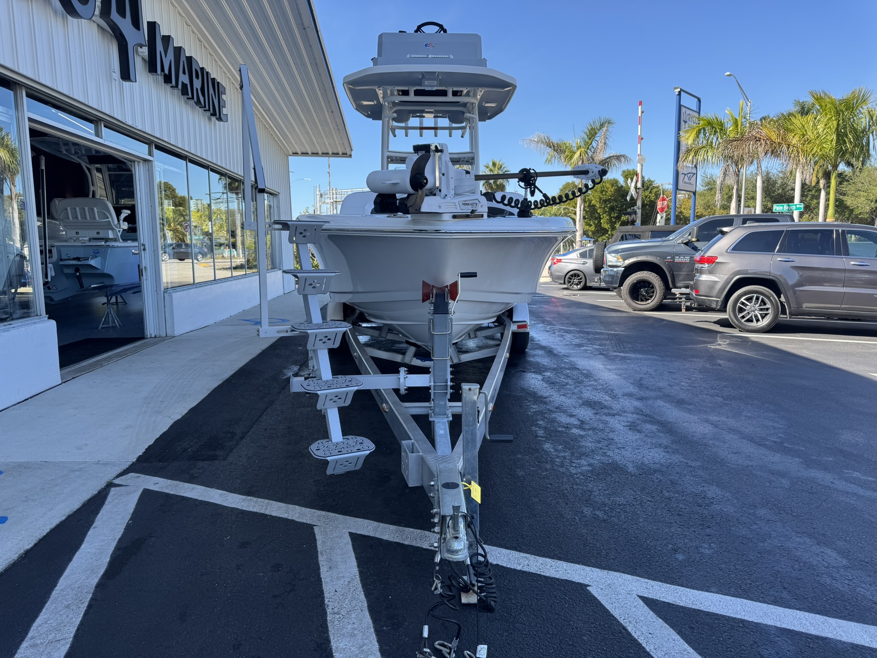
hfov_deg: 71.6
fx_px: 608
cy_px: 329
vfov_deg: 56.8
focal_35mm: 24
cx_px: 438
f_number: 1.78
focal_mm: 6.76
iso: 80
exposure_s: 1/1026
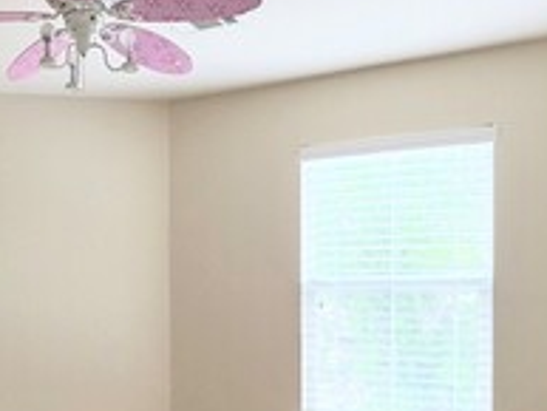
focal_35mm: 43
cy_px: 317
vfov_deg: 32.9
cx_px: 85
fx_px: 680
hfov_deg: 41.3
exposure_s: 1/120
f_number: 1.9
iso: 250
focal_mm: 2.2
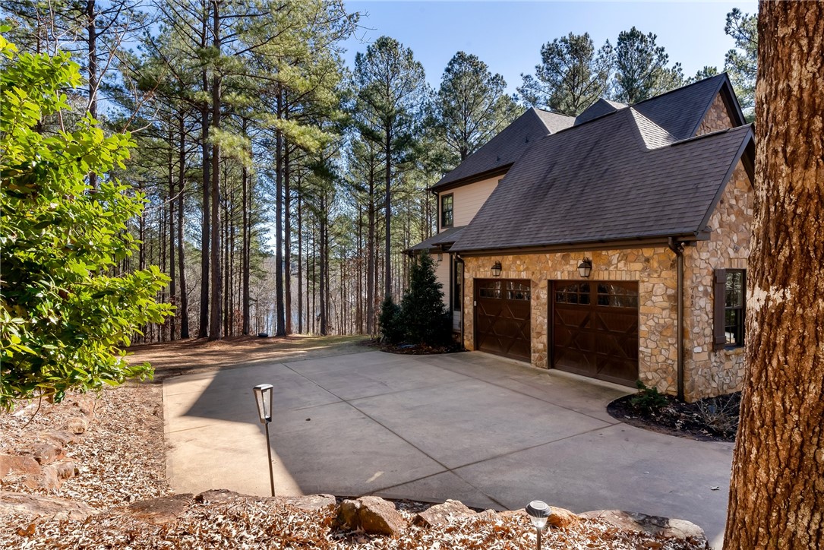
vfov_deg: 62.0
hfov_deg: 84.0
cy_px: 275
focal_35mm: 20
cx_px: 412
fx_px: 458
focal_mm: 20
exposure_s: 1/60
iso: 200
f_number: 14
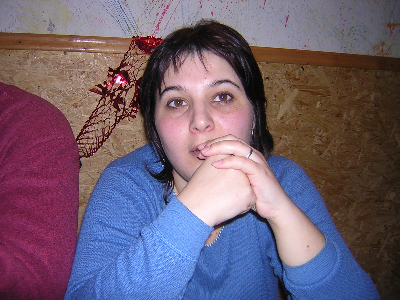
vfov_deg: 39.7
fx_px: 416
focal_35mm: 36
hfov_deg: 51.4
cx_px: 200
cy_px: 150
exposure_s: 1/60.1
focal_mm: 4.7
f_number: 2.6
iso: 100
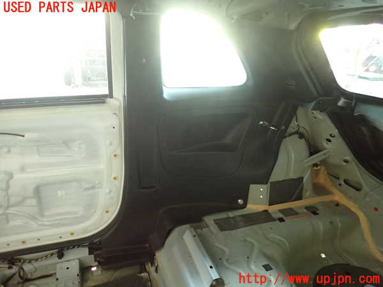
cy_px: 144
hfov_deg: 69.4
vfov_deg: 54.9
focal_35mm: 25
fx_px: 277
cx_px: 192
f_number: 2
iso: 400
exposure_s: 1/30
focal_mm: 4.5
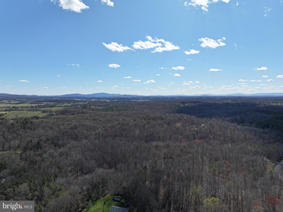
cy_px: 106
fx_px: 196
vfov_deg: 56.8
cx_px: 142
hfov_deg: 71.6
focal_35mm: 24
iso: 180
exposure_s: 1/3200
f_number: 2.8
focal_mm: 12.29
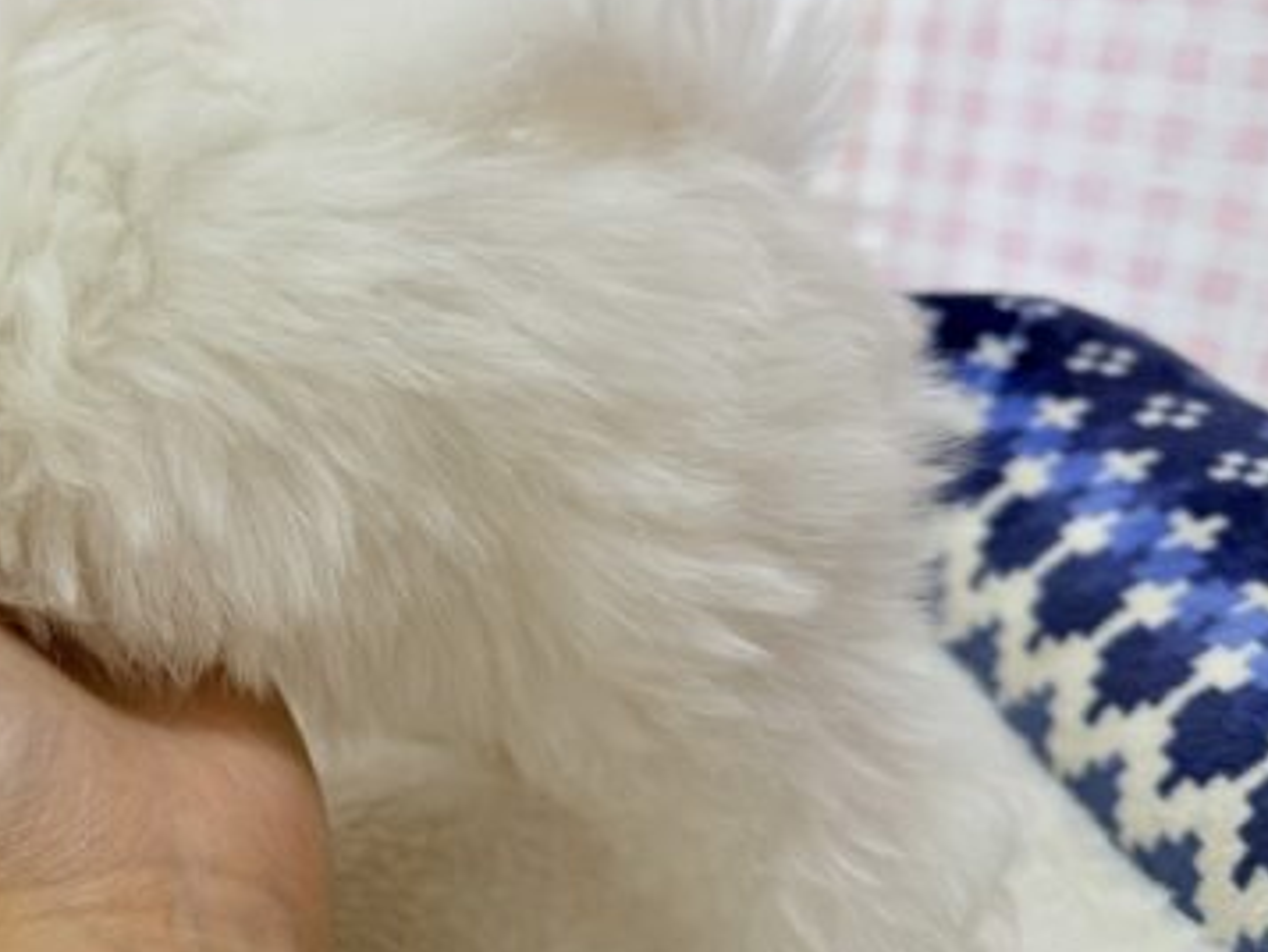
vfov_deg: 33.6
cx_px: 170
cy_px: 455
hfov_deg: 41.0
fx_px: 1576
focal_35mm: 43
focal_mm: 6.76
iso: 64
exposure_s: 1/100
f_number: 1.78
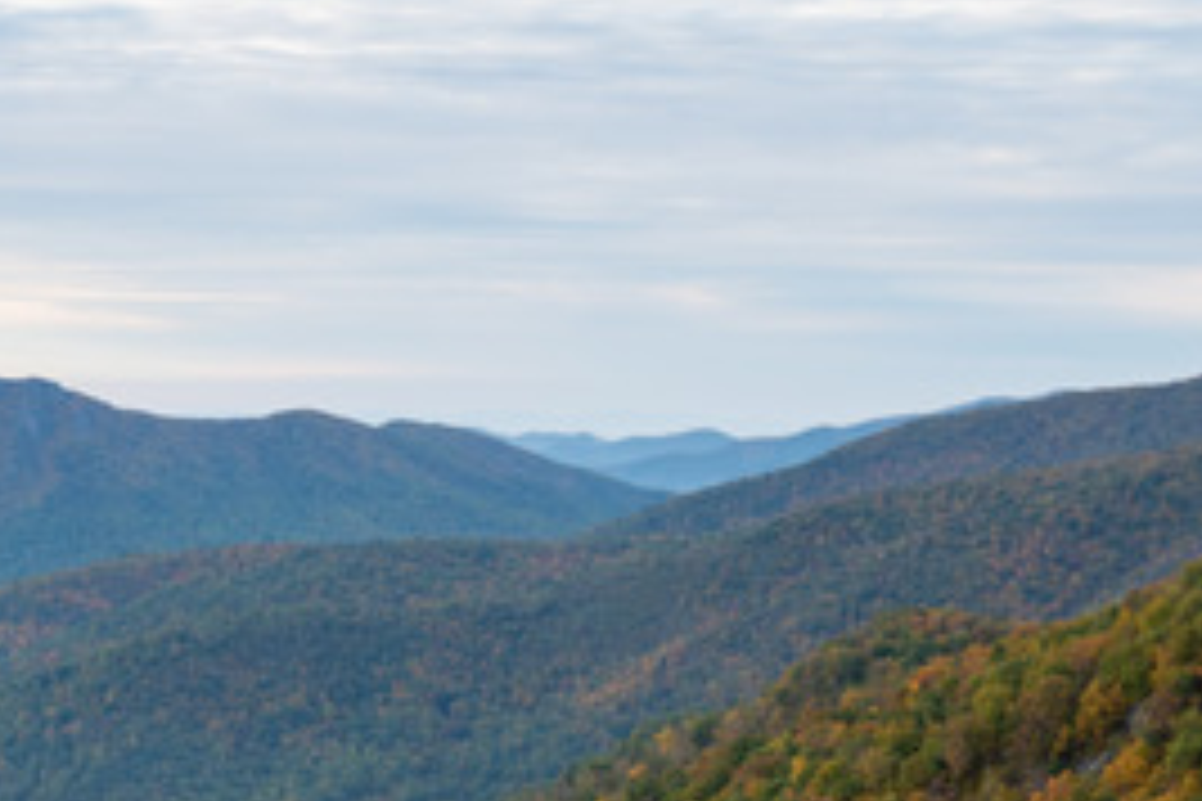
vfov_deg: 13.5
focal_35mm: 99
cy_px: 929
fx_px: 3305
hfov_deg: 19.8
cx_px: -81
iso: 640
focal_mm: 35
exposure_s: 1/250
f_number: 5.6
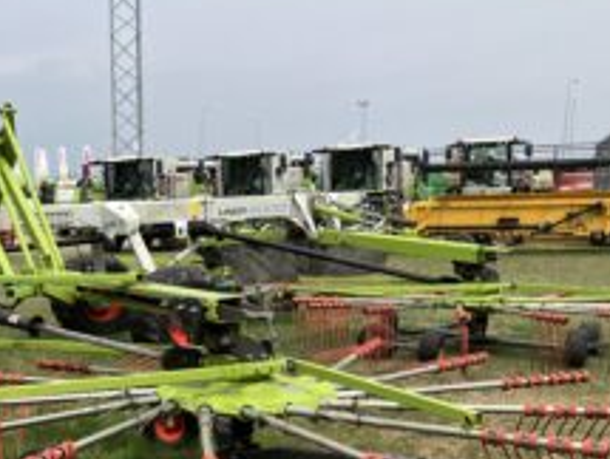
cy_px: 388
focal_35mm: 52
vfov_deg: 27.4
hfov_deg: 35.7
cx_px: 133
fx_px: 918
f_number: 1.8
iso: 32
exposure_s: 1/1715
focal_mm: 3.99
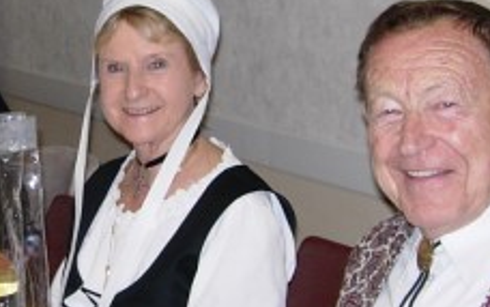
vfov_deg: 11.6
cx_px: 64
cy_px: 122
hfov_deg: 18.2
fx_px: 1511
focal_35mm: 113
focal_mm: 7.8
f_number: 2.8
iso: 79
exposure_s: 1/64
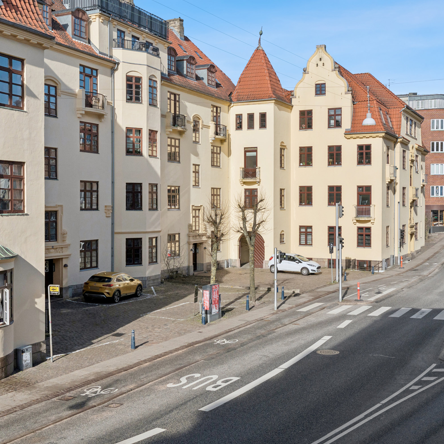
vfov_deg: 37.6
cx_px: 222
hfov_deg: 37.6
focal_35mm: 45
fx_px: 653
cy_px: 222
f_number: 9
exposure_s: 1/2500
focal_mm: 35
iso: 800
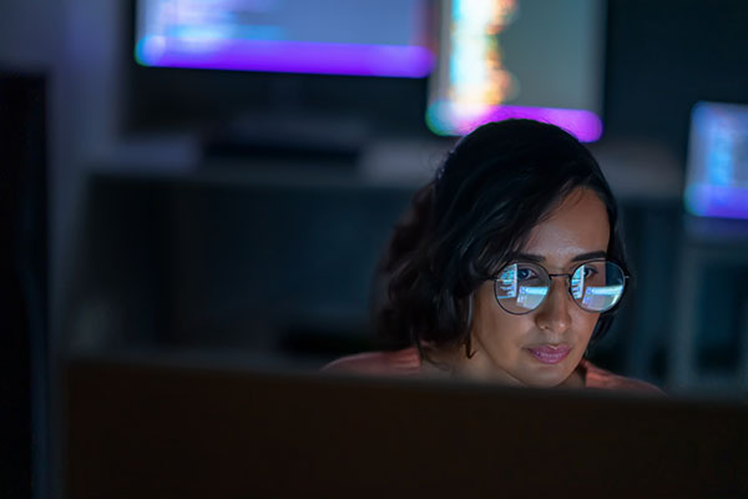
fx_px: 1766
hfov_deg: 23.9
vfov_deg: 16.1
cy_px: 250
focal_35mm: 85
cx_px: 374
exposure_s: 1/125
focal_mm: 85
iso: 2500
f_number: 1.4
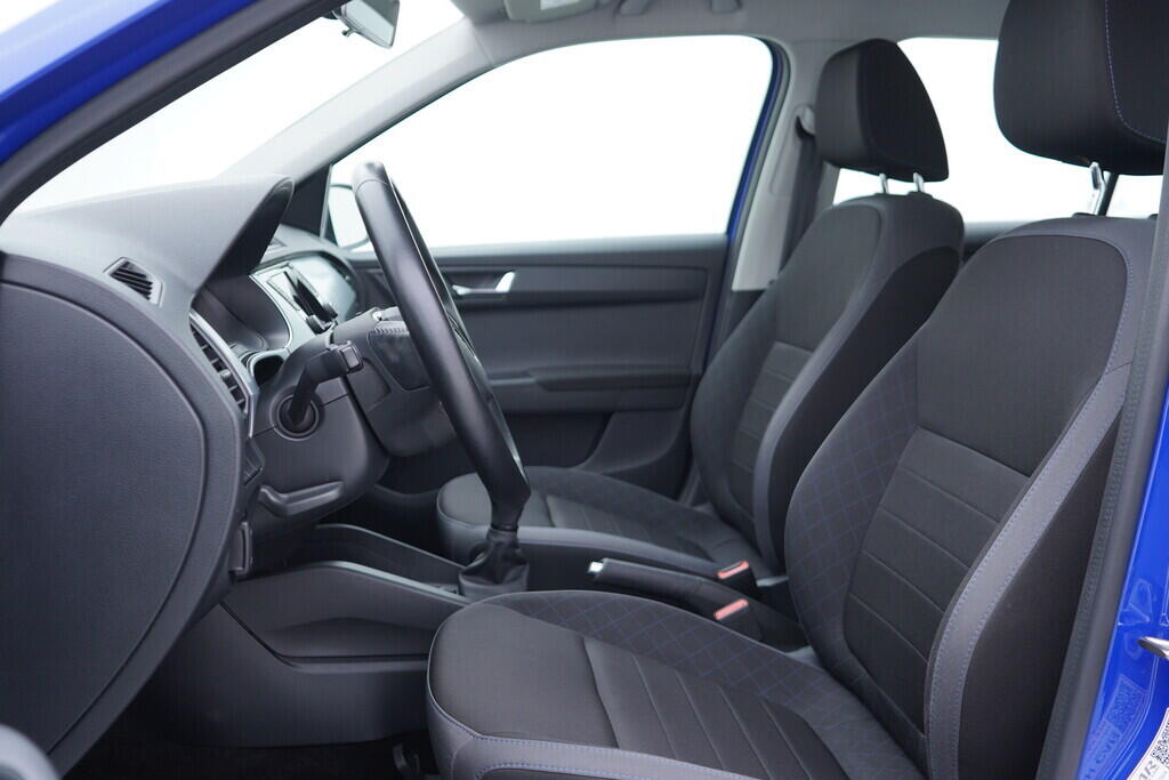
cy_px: 390
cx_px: 584
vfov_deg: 36.9
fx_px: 1169
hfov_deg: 53.1
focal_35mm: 36
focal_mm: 24
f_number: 2.8
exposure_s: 1/40
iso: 160
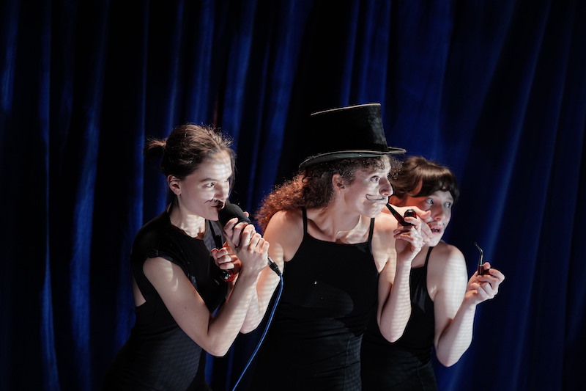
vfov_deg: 10.2
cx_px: 293
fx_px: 2197
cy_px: 196
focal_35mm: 135
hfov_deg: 15.2
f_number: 1.8
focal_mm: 135
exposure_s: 1/125
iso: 3200
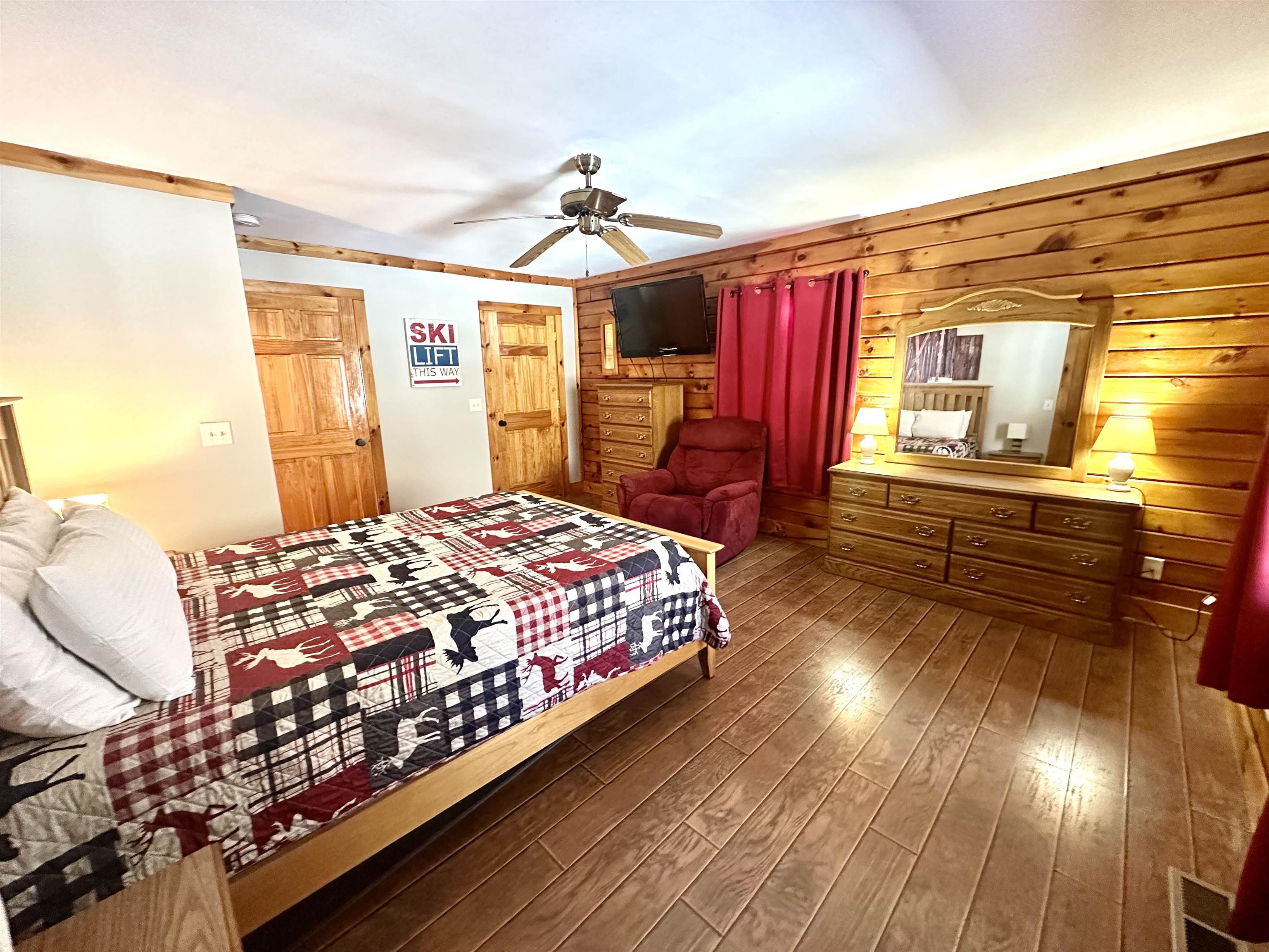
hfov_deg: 102.1
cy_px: 476
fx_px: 513
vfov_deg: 85.7
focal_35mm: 14
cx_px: 634
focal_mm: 2.22
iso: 1000
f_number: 2.2
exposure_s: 1/60
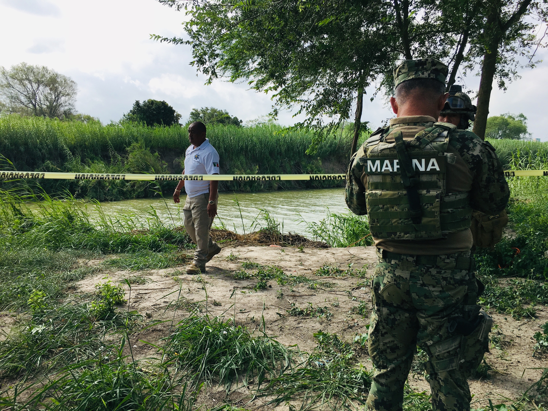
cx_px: 274
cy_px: 206
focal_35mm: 29
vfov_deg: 48.2
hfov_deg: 61.7
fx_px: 459
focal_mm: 4.15
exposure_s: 1/1508
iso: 25
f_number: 2.2
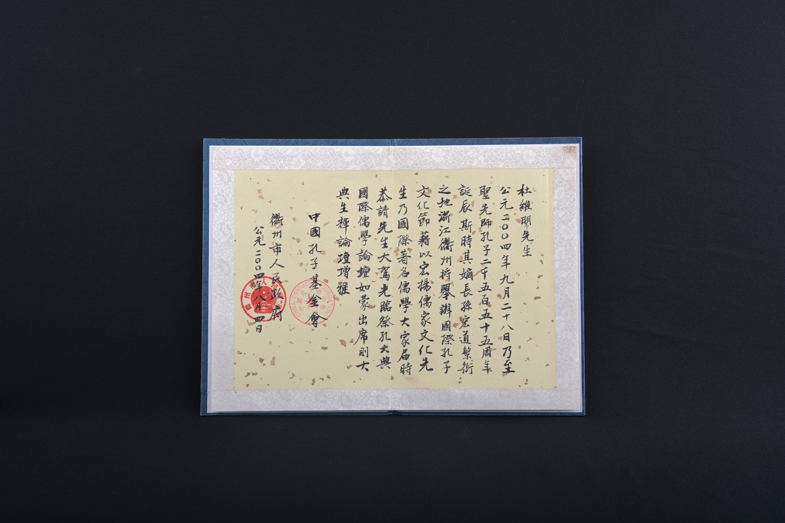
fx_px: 1047
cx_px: 392
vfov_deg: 28.1
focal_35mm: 48
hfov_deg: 41.1
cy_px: 262
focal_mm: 48
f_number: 10
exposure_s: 1/200
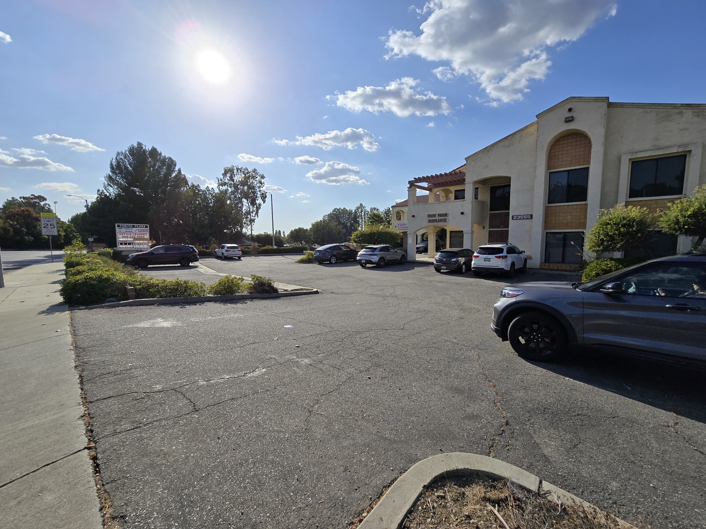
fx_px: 265
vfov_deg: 89.9
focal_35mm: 13
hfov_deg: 106.2
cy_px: 264
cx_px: 353
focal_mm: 2.2
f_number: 2.2
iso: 50
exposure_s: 1/5523
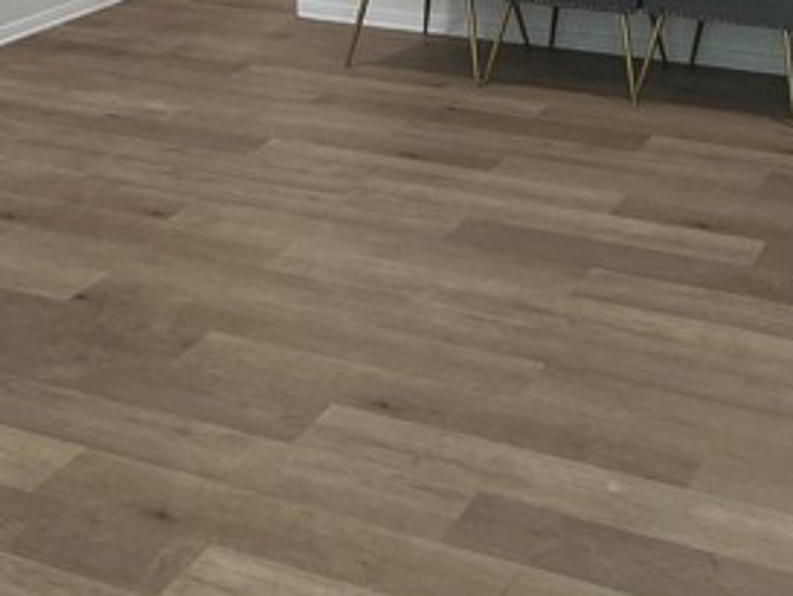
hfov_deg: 28.5
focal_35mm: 68
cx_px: 418
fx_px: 1558
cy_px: -20
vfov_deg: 20.8
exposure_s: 1/60
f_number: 1.8
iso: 50
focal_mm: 3
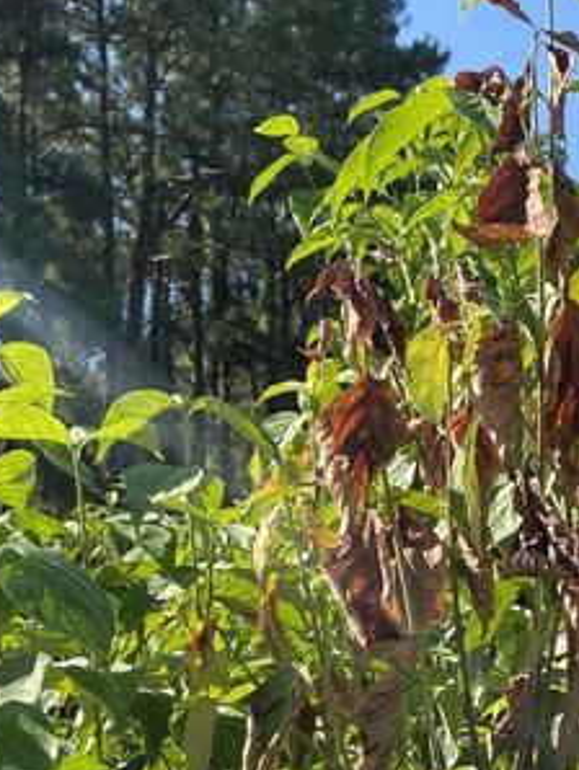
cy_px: 667
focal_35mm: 61
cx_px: 516
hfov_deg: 23.5
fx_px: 1358
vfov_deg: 30.5
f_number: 1.8
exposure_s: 1/833
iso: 32
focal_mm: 4.25
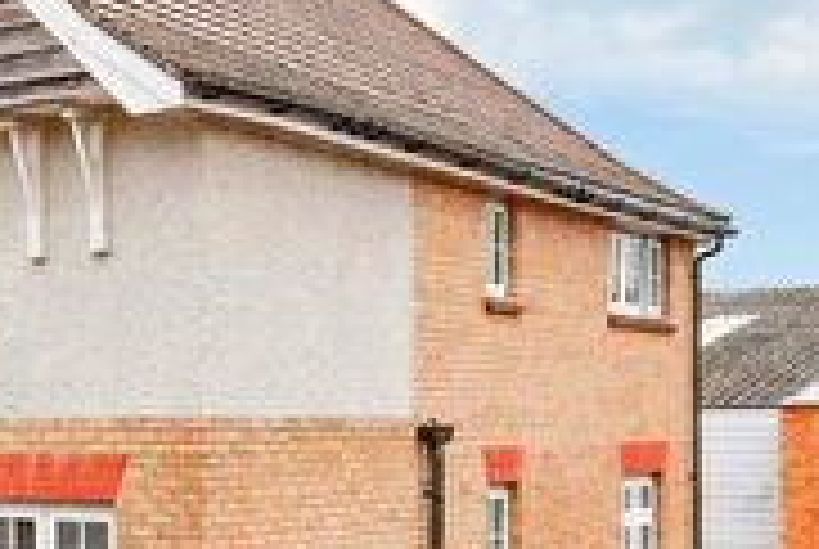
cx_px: -104
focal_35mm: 73
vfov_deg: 18.2
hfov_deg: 25.5
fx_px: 1663
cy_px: 569
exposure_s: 1/1000
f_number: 8
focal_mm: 13
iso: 400
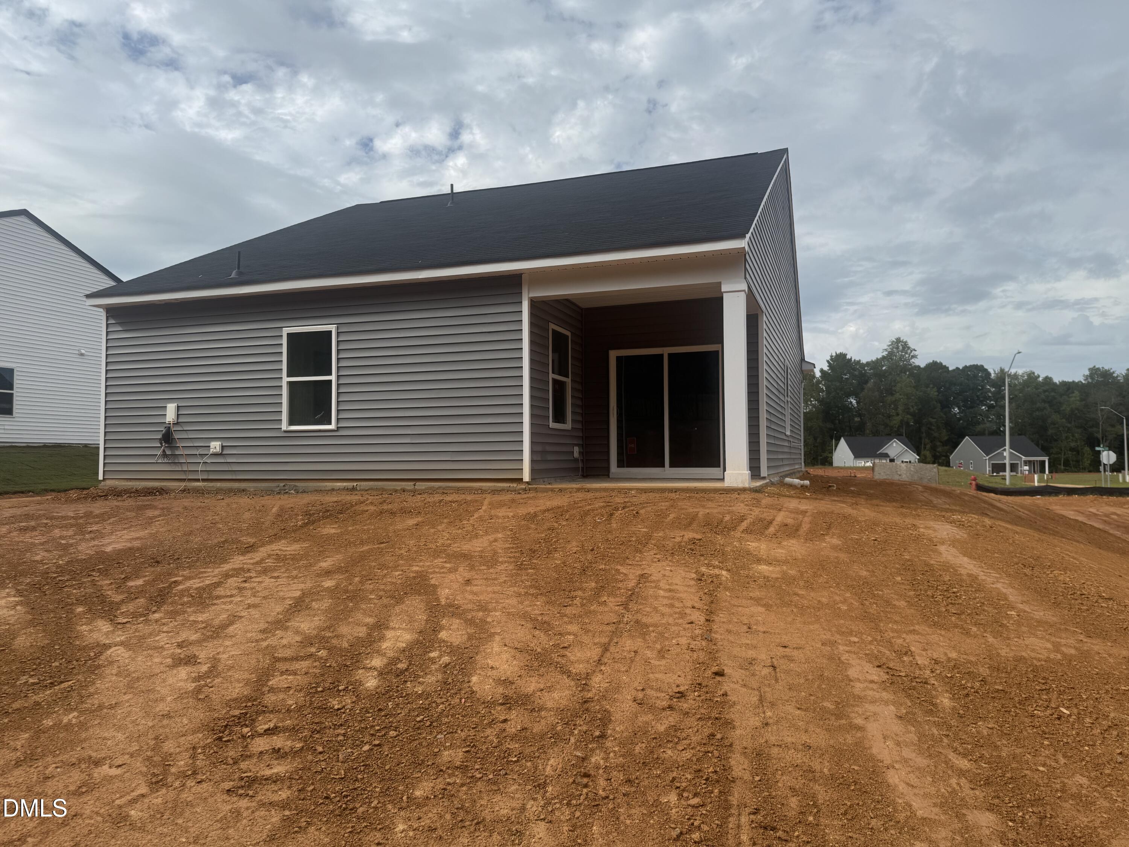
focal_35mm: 24
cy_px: 424
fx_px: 783
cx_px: 564
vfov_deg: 56.8
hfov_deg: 71.6
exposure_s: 1/5814
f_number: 1.78
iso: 80
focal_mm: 6.76
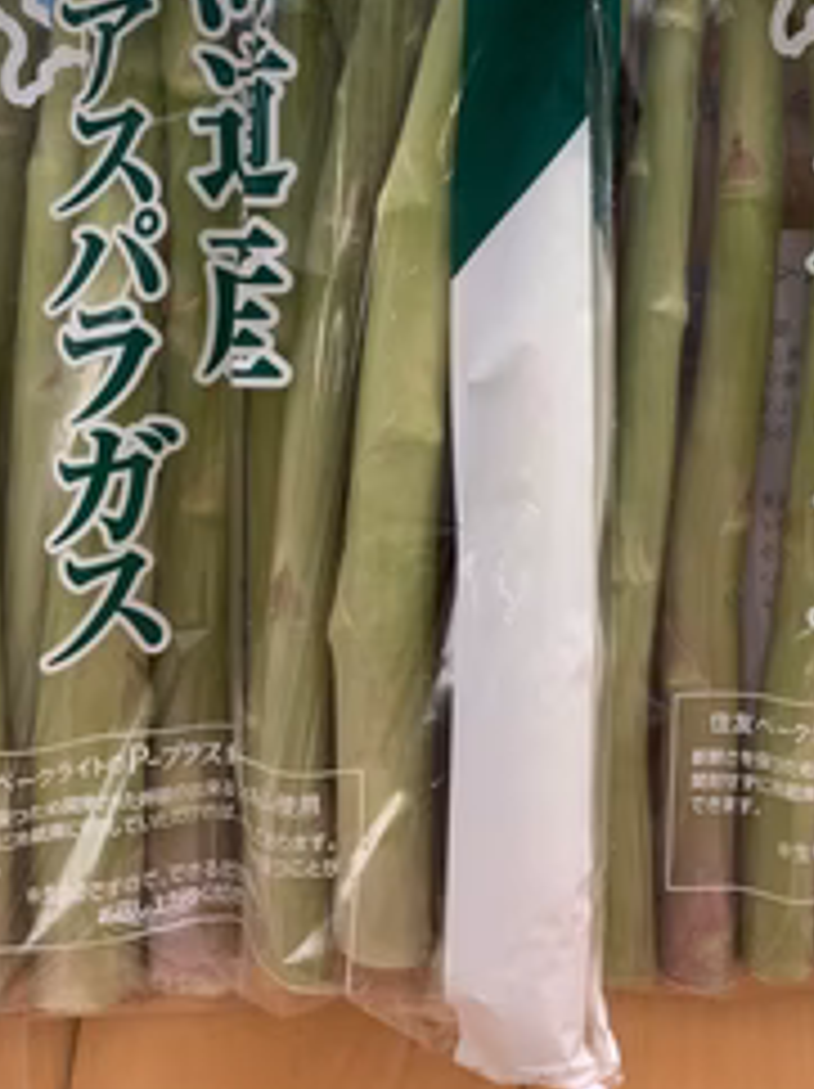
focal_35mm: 43
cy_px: 248
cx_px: 531
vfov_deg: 42.3
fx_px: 1351
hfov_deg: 33.3
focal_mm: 4.25
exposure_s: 1/60
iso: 160
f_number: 1.8
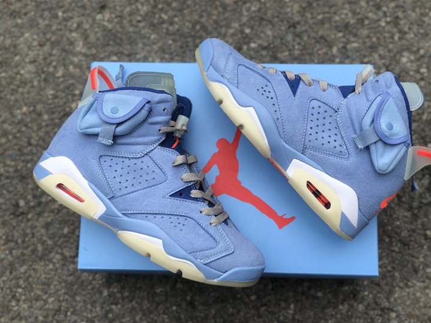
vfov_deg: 27.5
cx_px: 217
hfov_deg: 36.2
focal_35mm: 53
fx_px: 660
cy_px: 164
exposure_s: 1/774
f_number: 2.4
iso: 16
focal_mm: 6
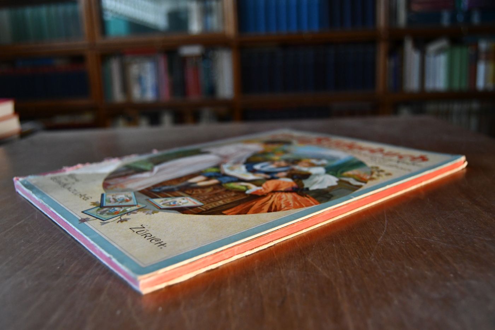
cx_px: 248
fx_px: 467
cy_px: 165
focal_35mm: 34
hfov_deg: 55.8
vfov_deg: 38.9
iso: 2000
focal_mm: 23
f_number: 3.8
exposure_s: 1/125
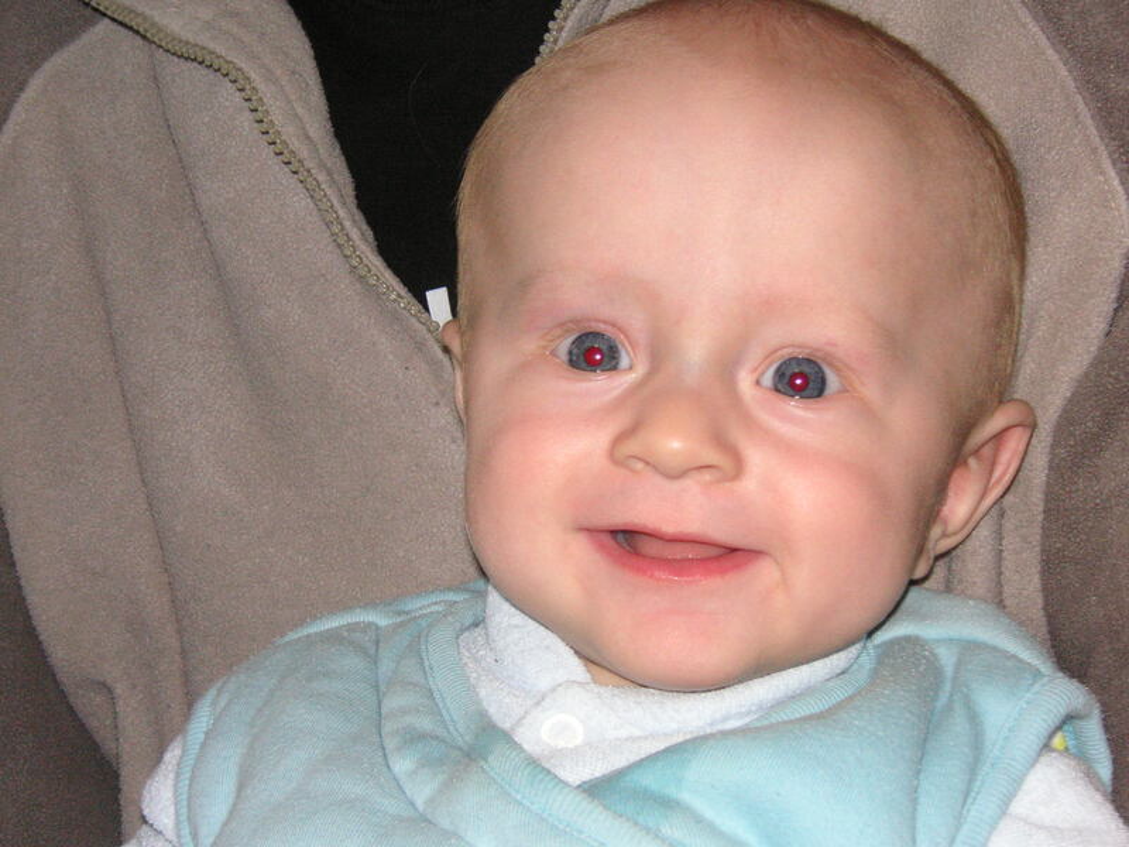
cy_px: 424
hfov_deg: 22.5
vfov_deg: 17.0
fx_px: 2838
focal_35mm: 87
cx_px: 564
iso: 160
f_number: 4.7
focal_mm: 14.4
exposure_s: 1/90
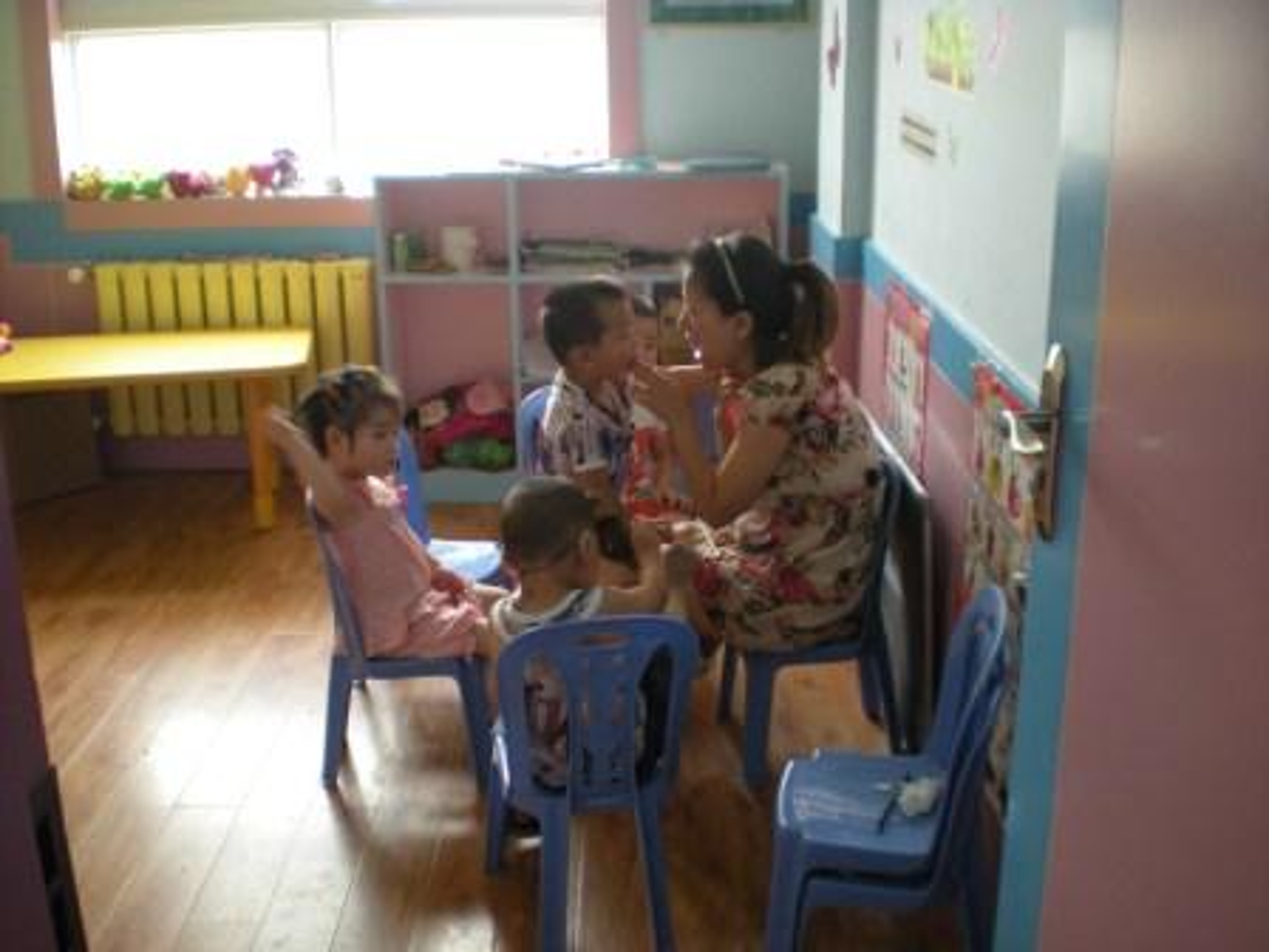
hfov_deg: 49.0
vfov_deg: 37.7
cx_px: 634
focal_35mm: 38
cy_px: 476
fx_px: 1393
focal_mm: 6.3
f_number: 3.1
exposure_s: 1/25.3
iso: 200
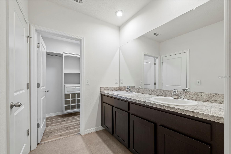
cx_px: 116
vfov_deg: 81.2
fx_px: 90
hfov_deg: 104.3
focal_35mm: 14
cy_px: 77
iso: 250
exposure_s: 1/2
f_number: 8
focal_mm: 14
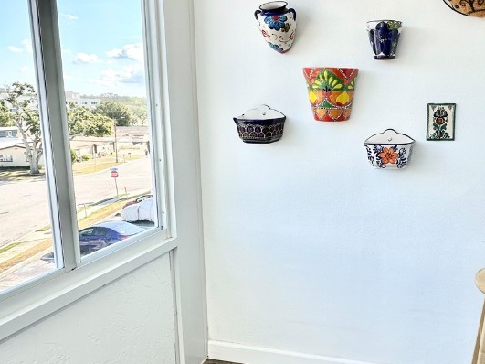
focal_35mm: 27
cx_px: 357
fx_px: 378
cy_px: 164
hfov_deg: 62.0
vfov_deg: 51.3
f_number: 2.2
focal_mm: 2.22
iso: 40
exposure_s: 1/260
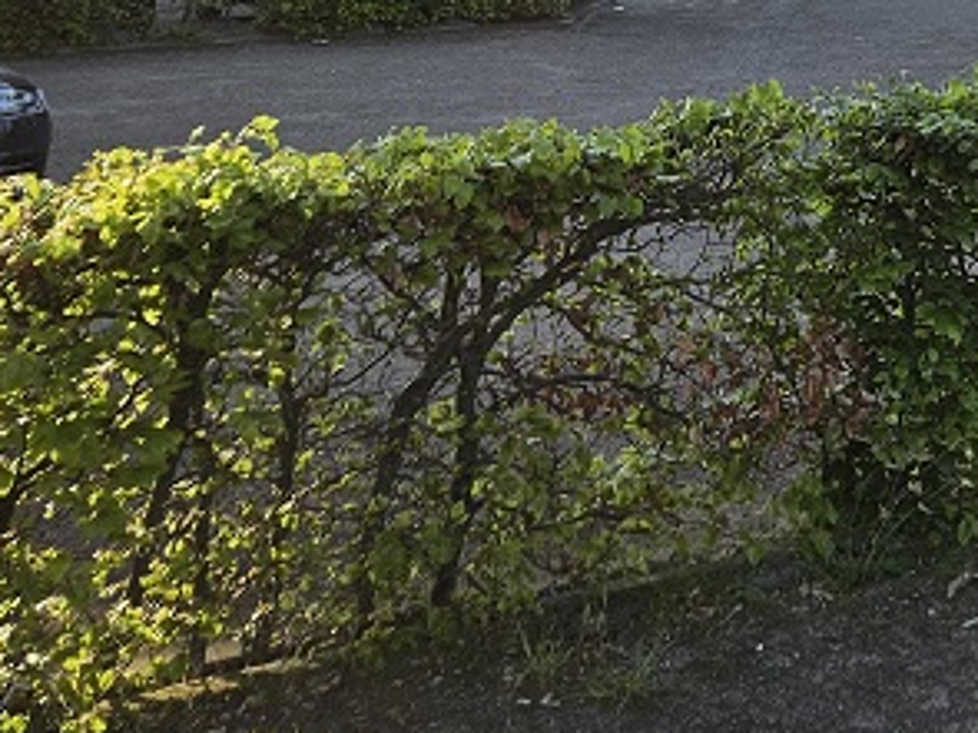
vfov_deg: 16.8
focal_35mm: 78
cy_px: -428
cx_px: 1041
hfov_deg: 23.7
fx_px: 2203
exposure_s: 1/1554
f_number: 1.8
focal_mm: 5.4
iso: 25
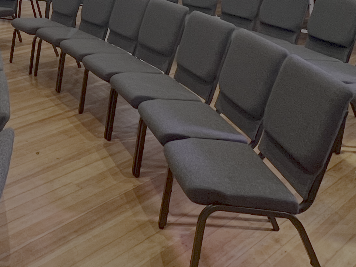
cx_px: 0
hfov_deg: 35.8
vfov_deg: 25.9
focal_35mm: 48
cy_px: -80
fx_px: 494
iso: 250
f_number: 1.8
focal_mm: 1.57
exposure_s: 1/60
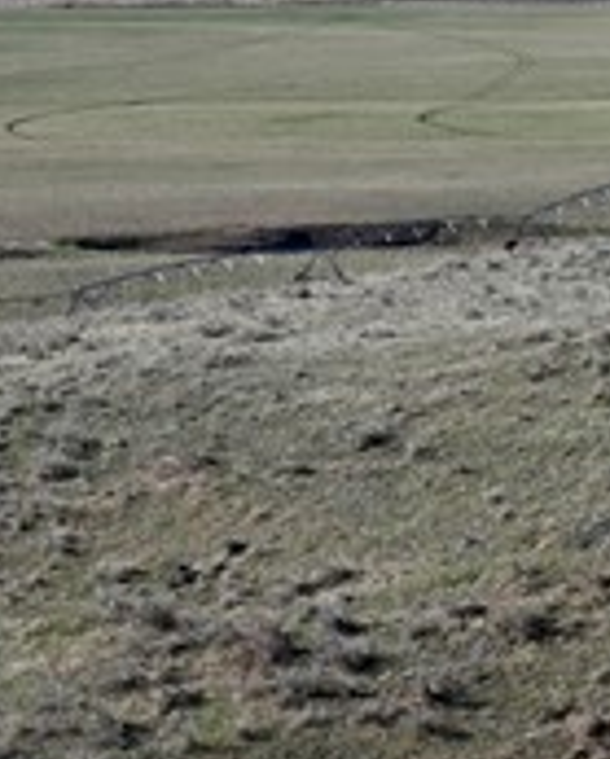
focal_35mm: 235
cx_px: 2080
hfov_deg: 5.9
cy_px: 88
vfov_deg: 8.2
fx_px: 5289
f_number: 7.1
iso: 100
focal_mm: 40
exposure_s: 1/400
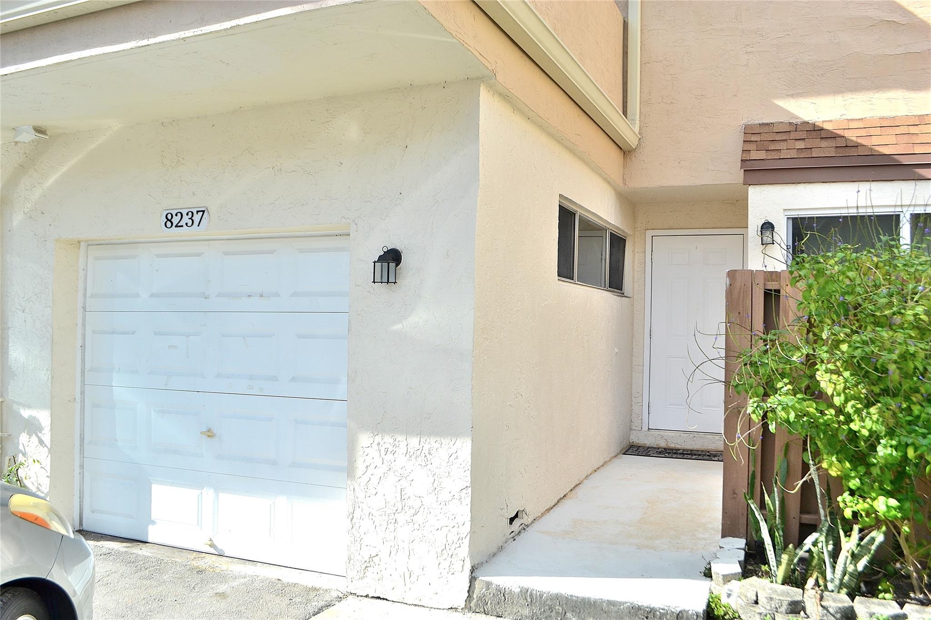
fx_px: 776
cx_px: 466
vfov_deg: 43.6
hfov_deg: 61.9
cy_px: 310
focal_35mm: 30
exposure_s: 1/250
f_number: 8
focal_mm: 20
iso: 100
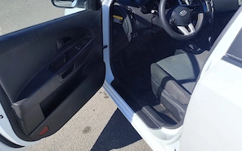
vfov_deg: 37.8
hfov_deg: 58.1
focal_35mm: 33
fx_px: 218
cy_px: 48
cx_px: 122
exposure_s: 1/1302
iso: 50
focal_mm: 6.19
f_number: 1.65
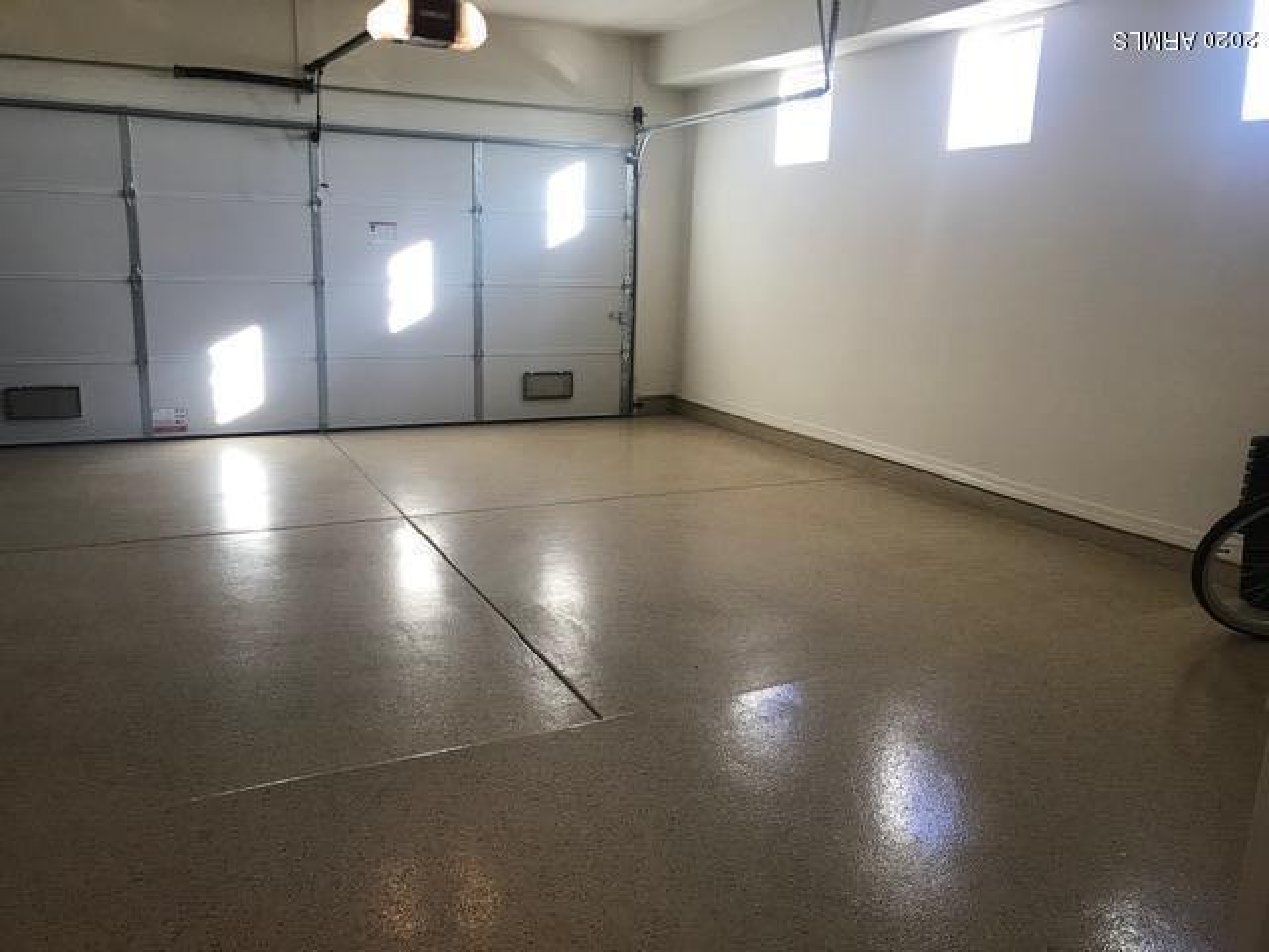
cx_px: 634
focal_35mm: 28
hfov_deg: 63.4
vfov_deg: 49.7
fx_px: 1026
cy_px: 476
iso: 25
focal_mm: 3.99
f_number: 1.8
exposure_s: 1/40
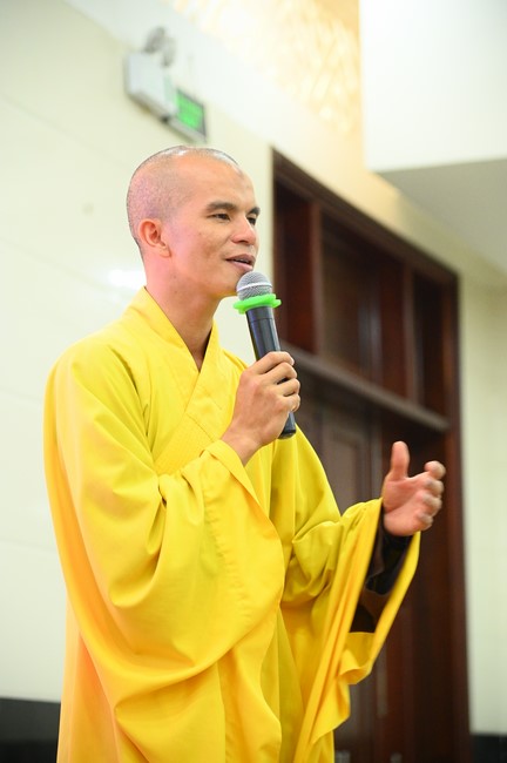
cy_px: 382
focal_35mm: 120
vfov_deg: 17.1
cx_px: 254
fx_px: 2540
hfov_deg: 11.4
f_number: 4
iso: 6400
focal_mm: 120
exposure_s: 1/160
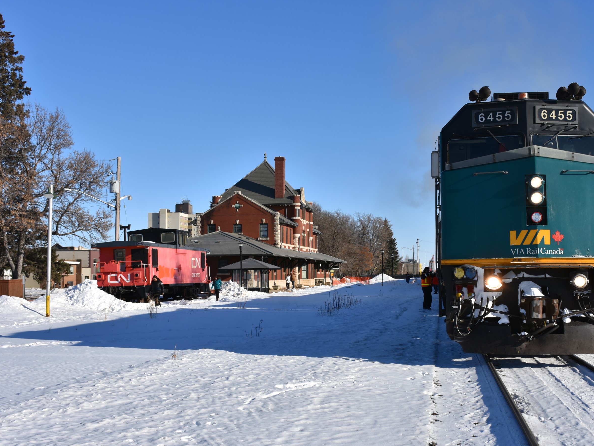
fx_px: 807
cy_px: 227
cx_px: 350
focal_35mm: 47
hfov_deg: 40.3
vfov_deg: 30.9
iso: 100
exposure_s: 1/500
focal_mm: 26
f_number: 8
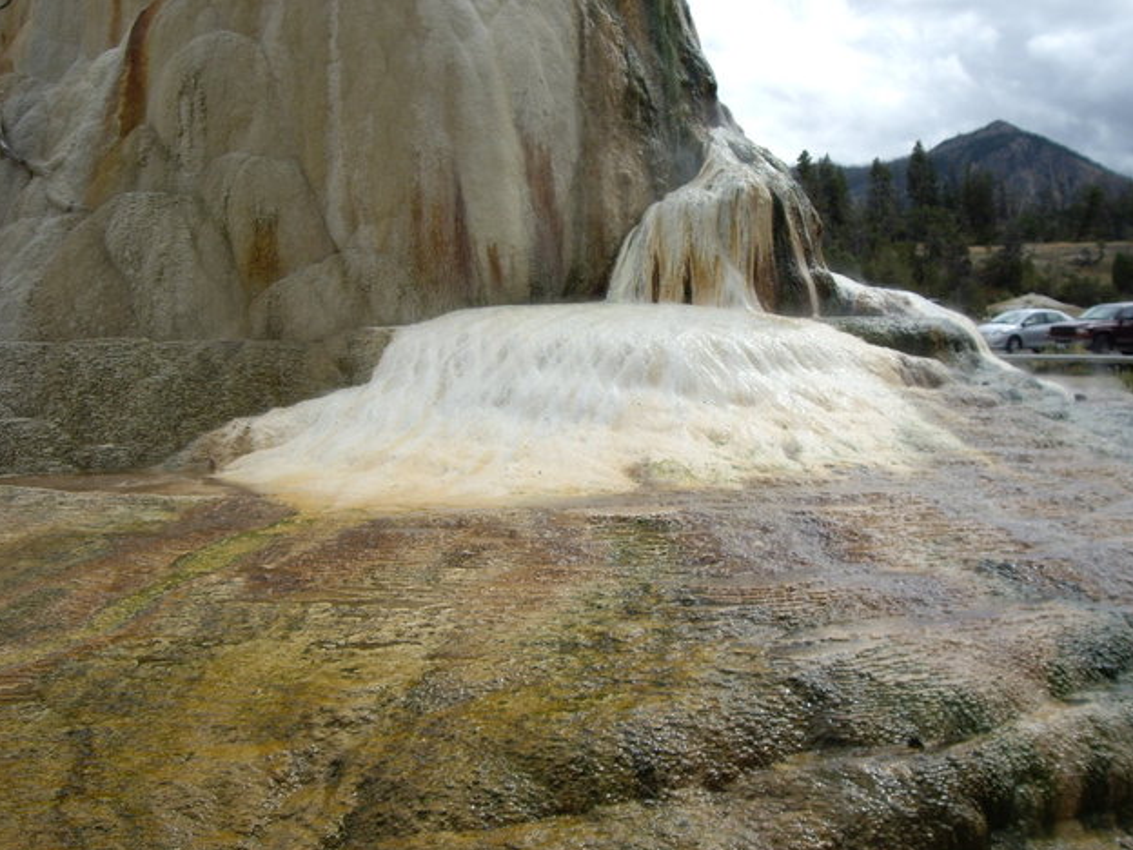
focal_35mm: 39
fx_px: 1276
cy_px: 421
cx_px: 570
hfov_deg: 47.9
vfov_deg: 36.8
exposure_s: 1/320
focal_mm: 6.2
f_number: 4.3
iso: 50
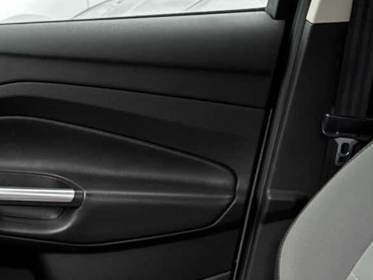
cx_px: 107
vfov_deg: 14.0
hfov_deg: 18.8
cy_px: 267
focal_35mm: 104
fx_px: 1120
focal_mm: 6.86
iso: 125
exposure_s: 1/121
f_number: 1.78
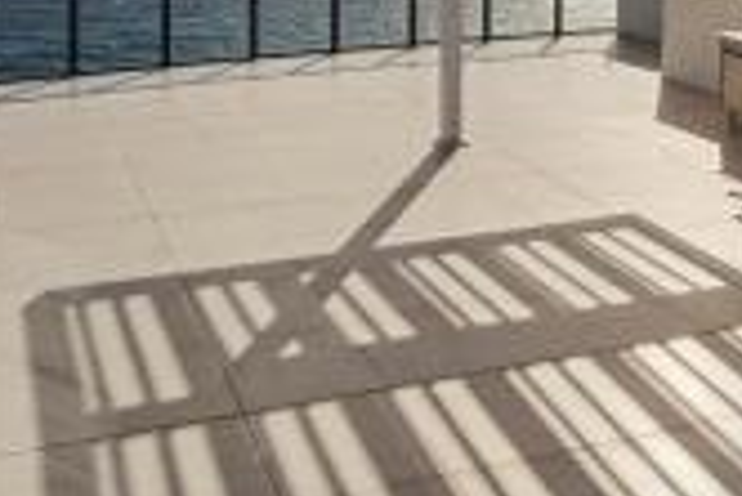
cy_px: -143
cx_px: 478
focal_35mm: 57
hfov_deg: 34.8
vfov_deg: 21.6
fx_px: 1176
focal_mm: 21
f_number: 8
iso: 100
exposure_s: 1/800
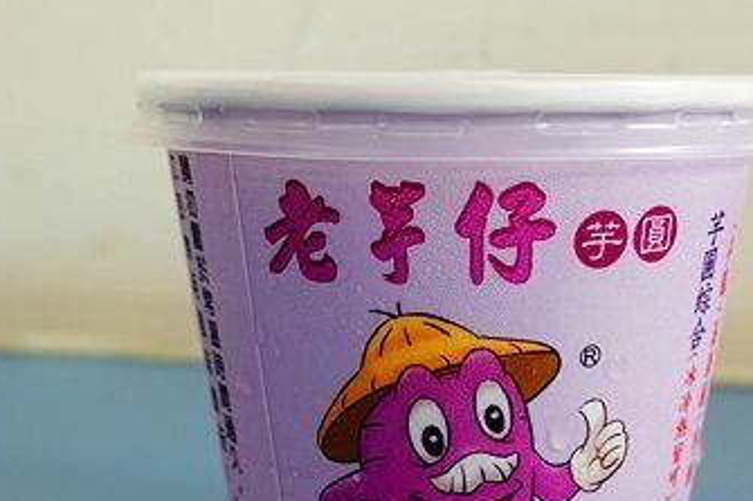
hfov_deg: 32.3
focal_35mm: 62
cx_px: 450
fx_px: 1296
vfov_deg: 21.8
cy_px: 316
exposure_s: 1/40
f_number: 3.5
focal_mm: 11.76
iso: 320
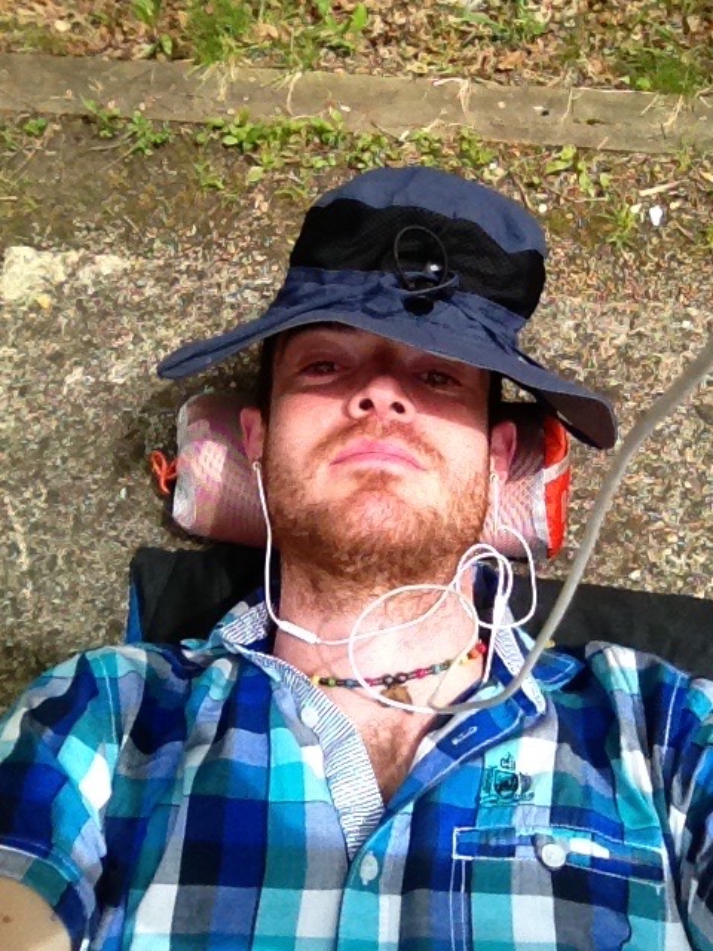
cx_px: 356
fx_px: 961
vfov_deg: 52.6
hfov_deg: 40.7
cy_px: 476
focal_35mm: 35
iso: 160
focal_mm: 1.85
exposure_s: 1/1770
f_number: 2.4
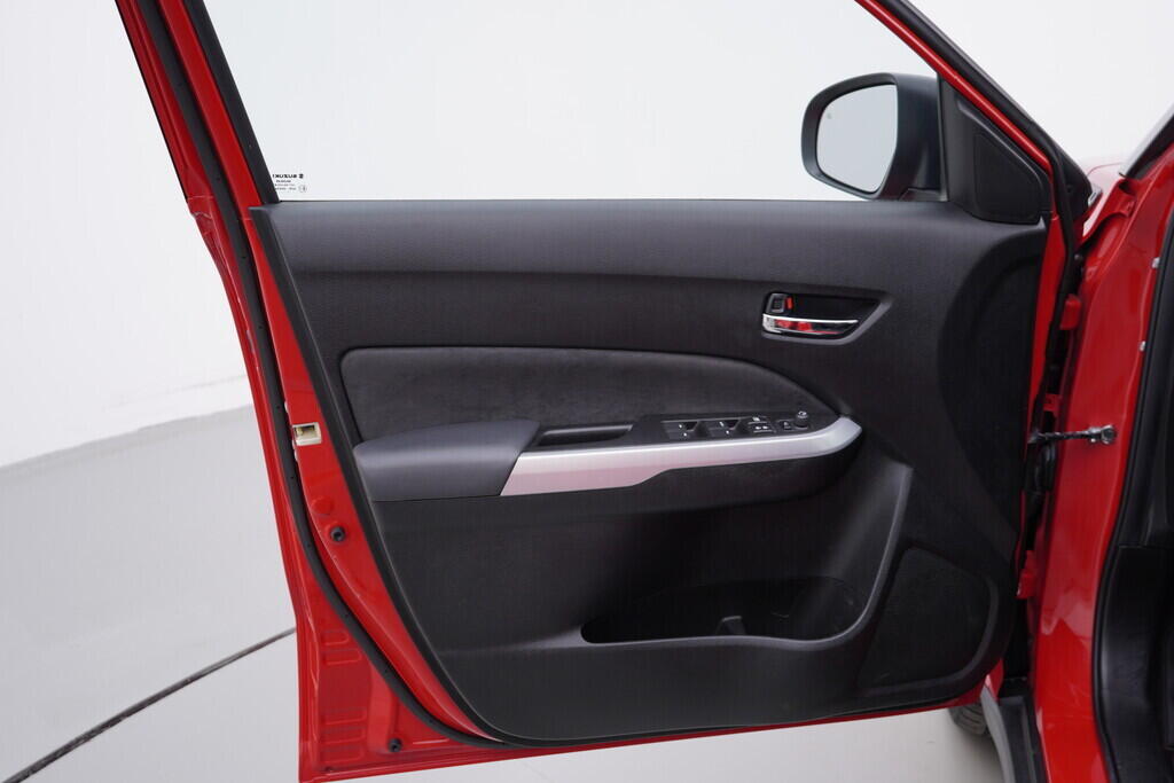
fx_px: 1174
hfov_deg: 53.1
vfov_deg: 36.9
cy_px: 392
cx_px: 587
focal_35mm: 36
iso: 125
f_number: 3.5
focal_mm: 24
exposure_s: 1/60
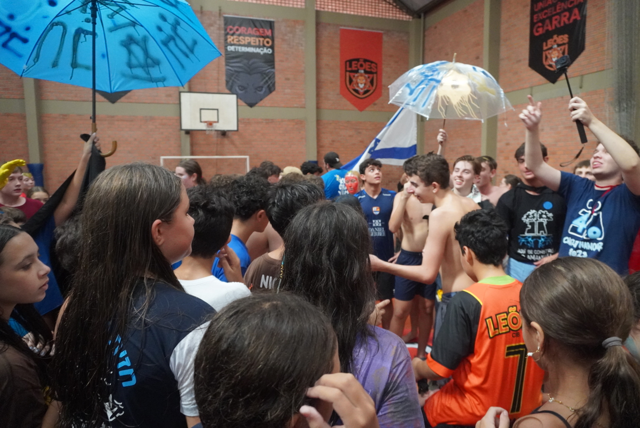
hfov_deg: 73.7
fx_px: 427
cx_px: 320
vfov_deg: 53.2
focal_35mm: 24
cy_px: 214
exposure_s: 1/160
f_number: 4
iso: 5000
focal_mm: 16
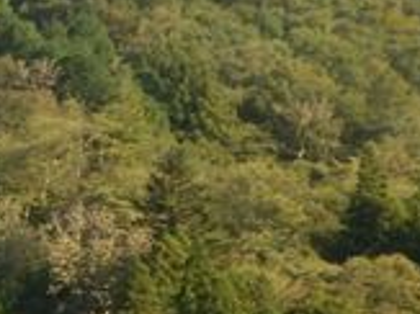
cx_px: -263
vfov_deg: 7.2
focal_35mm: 206
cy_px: 353
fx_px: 2498
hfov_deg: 9.3
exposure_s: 1/200
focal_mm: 7.4
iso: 80
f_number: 4
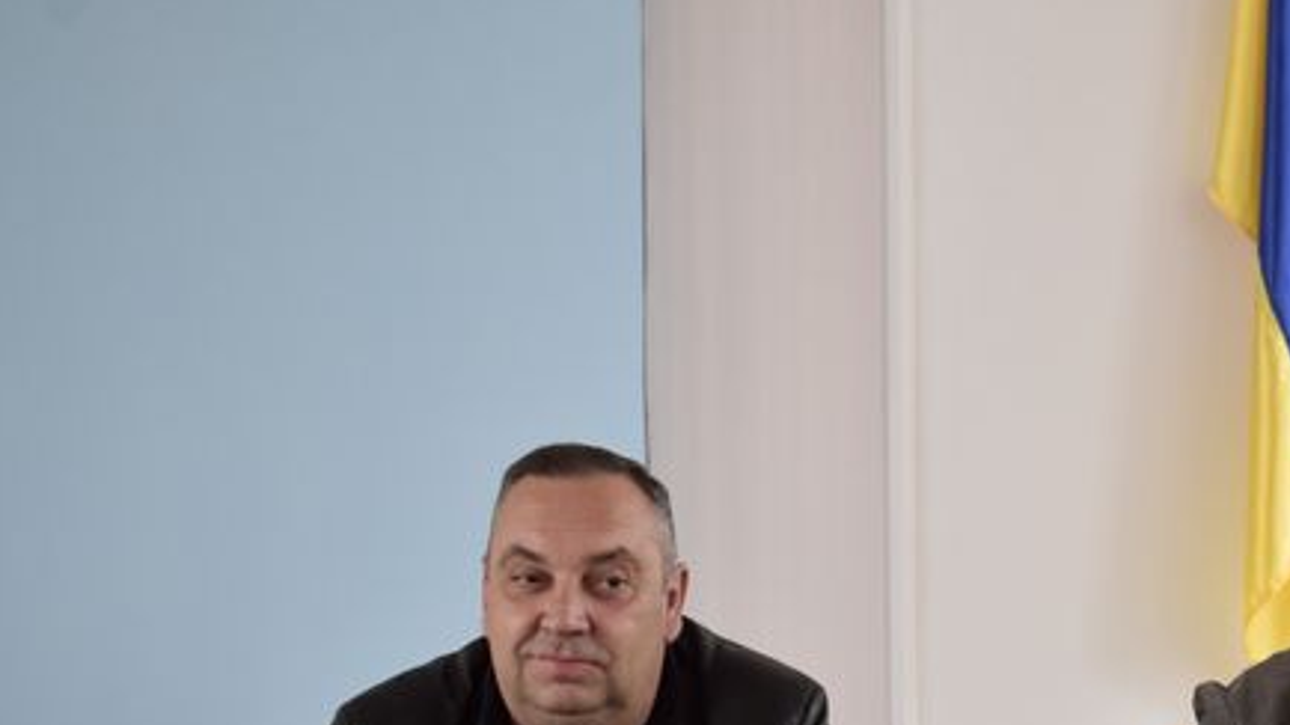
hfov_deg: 17.0
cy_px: 539
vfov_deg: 9.7
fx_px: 4275
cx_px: 1055
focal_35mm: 125
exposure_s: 1/60
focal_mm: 46
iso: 900
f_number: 5.3
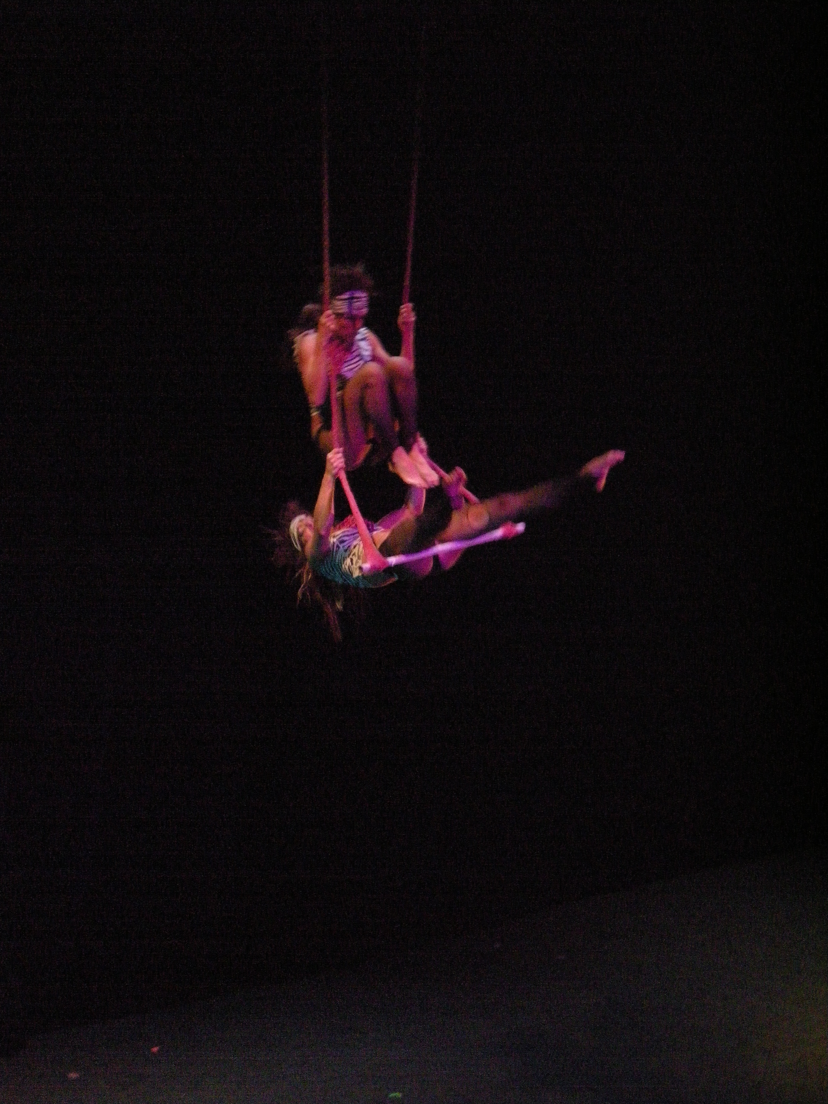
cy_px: 552
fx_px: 3253
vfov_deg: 19.3
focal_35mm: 102
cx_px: 414
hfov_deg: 14.5
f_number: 5.6
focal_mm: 17
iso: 800
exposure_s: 1/40.6
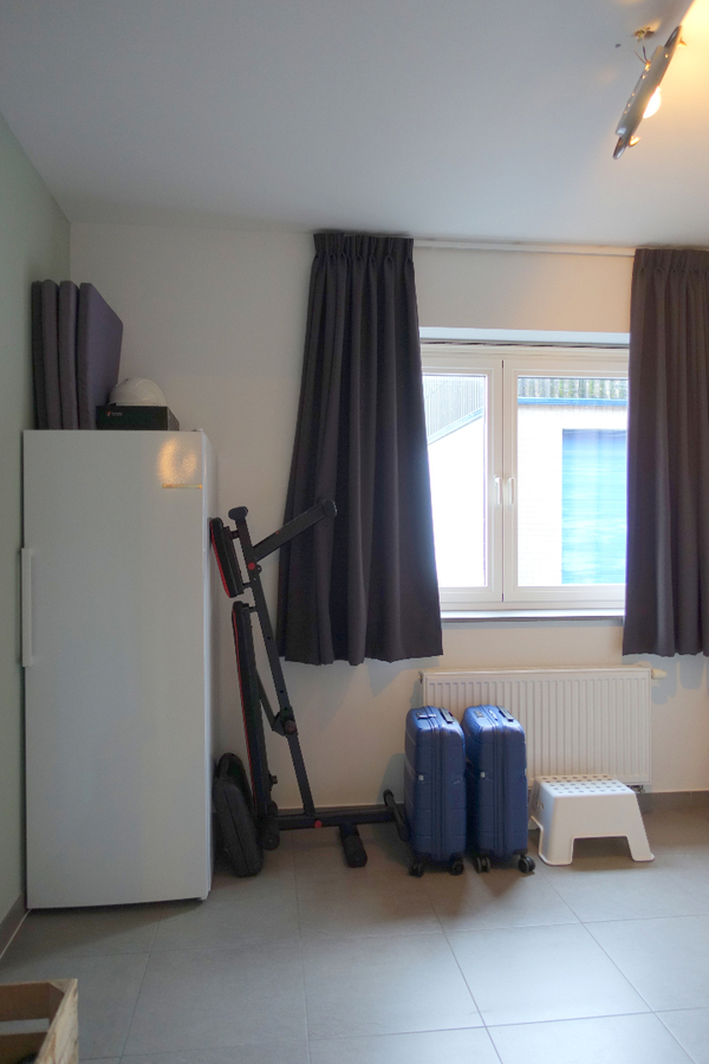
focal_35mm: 24
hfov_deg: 53.1
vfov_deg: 73.7
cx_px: 354
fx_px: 709
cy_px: 532
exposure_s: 1/30
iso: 160
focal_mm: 8.8
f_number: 1.8
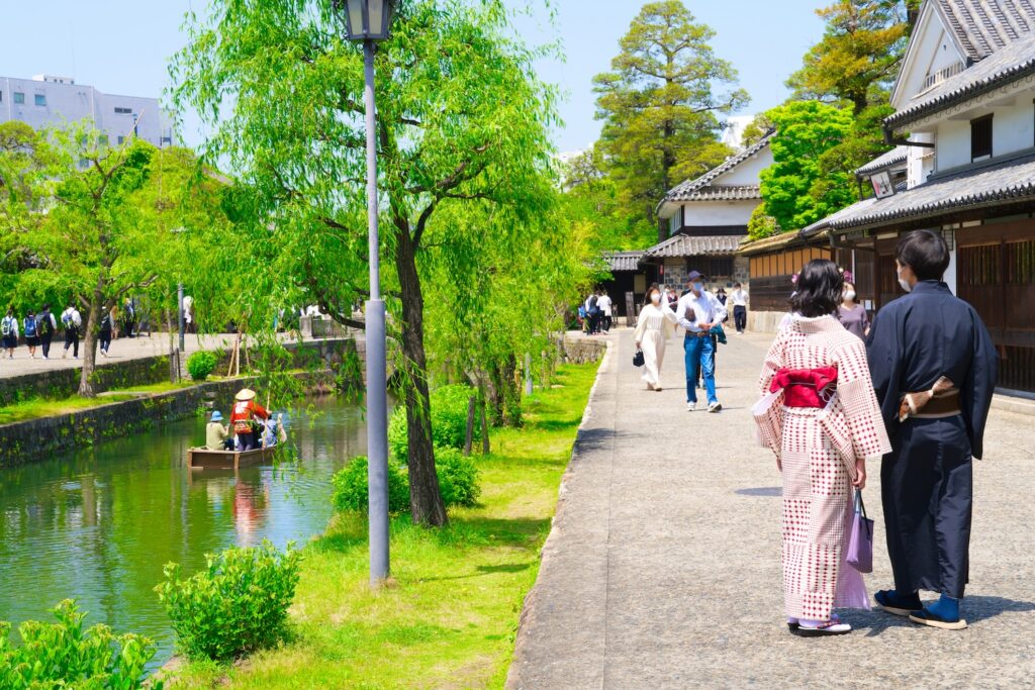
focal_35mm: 70
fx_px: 2013
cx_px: 518
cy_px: 345
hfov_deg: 28.8
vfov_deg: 19.5
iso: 200
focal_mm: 70
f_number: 14
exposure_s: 1/100
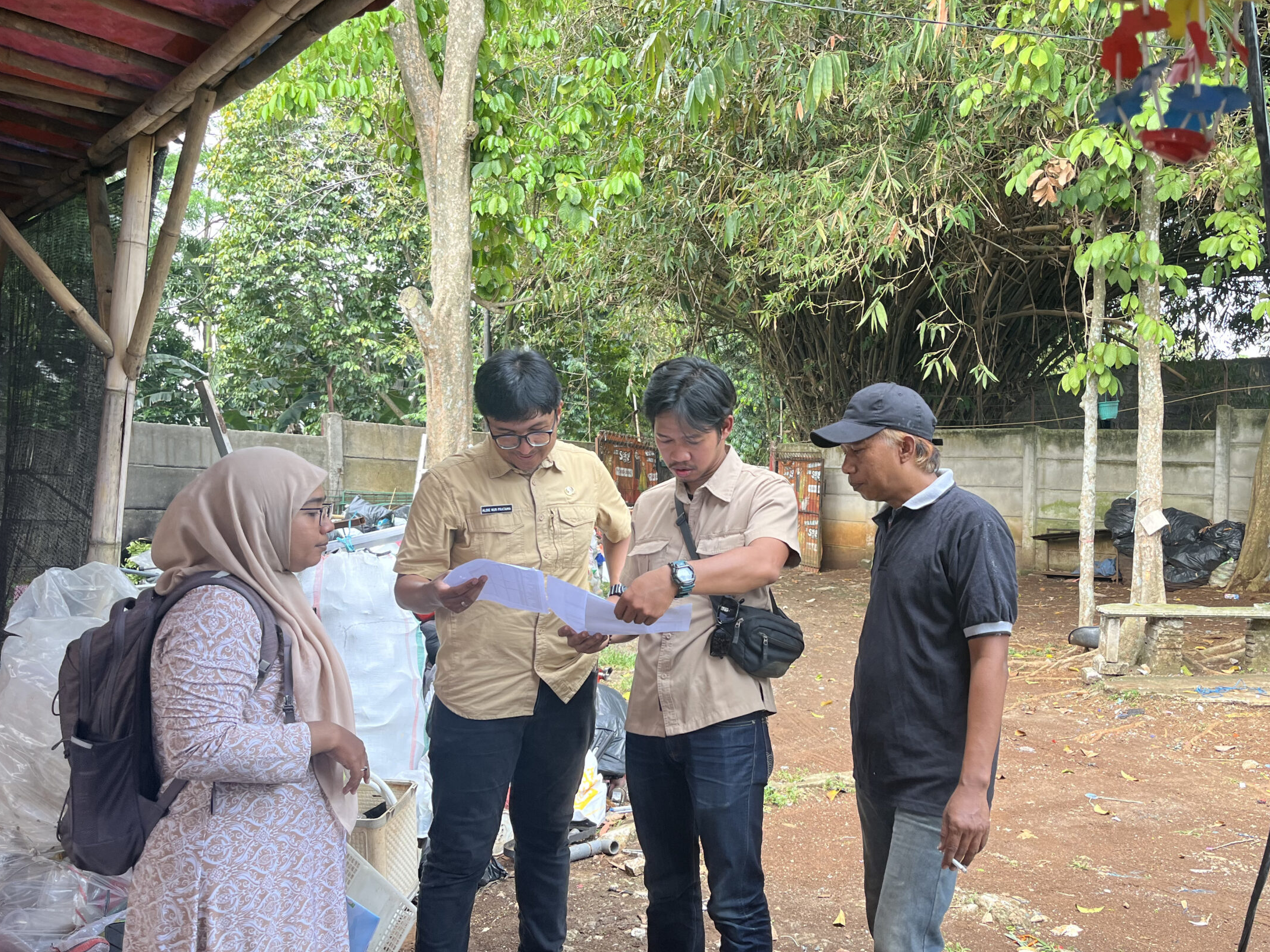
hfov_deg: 58.1
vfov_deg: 45.4
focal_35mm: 31
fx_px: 1137
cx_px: 721
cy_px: 498
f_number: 1.6
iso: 40
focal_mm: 5.1
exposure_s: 1/148
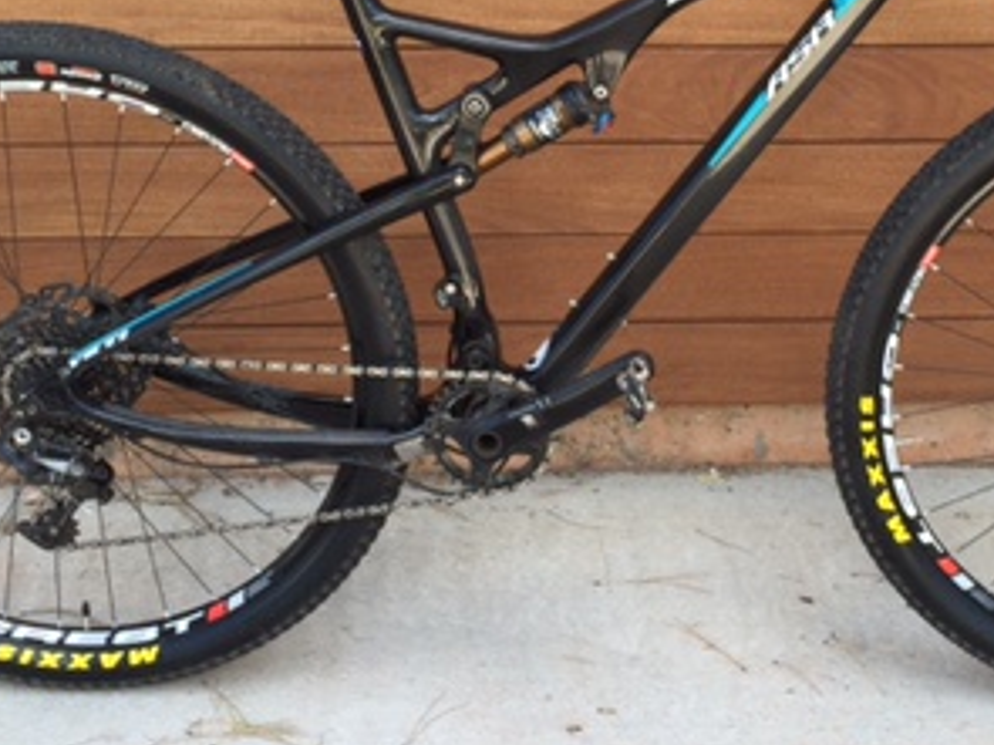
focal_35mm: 63
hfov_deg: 30.5
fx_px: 1808
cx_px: 647
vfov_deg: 23.1
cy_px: 222
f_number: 2.2
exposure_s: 1/172
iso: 32
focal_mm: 4.15
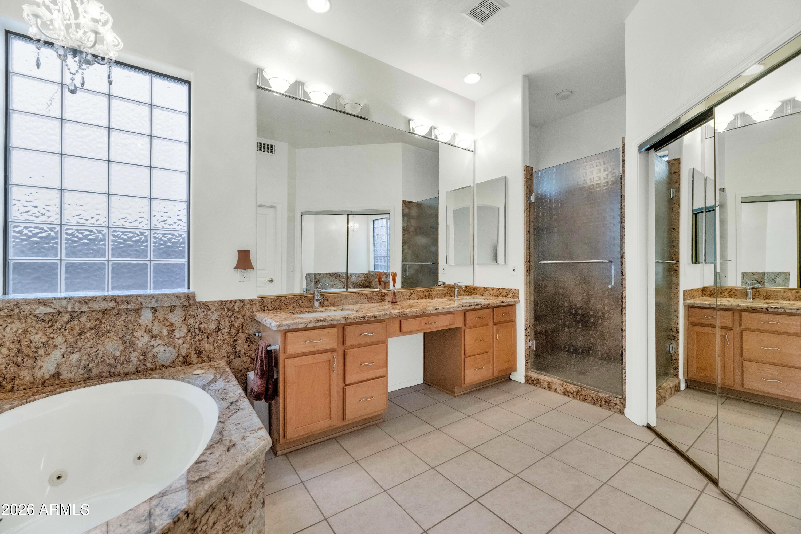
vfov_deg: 81.2
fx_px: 311
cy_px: 267
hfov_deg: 104.3
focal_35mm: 14
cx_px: 400
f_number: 8
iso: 1000
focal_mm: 14
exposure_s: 1/125
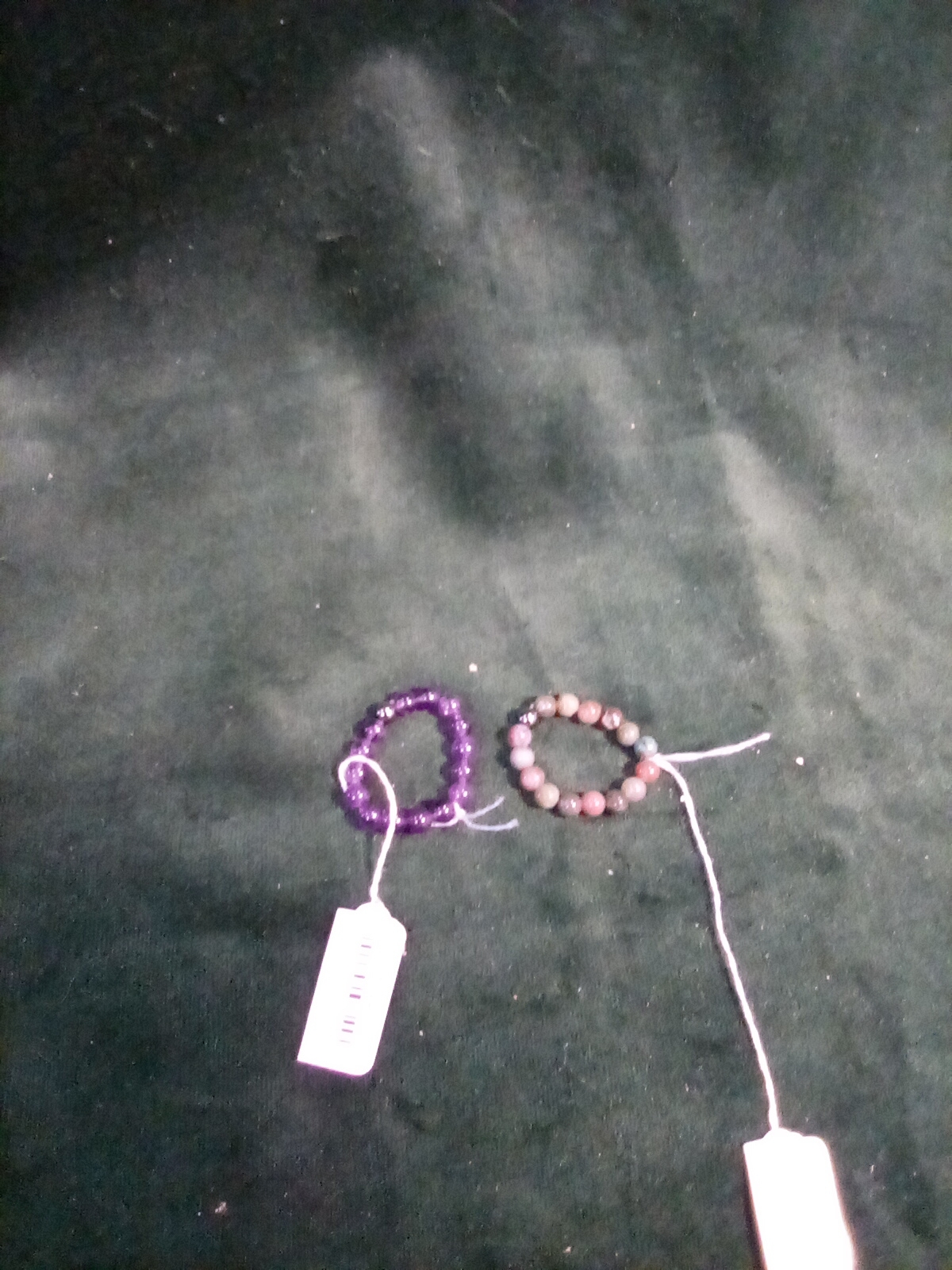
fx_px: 1027
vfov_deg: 63.4
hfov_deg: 49.7
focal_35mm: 28
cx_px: 476
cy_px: 635
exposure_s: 1/20
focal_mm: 2.27
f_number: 2.2
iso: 256
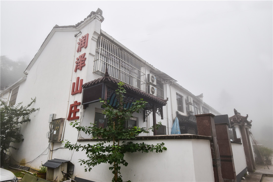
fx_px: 159
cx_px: 136
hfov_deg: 81.2
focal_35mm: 21
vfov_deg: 59.5
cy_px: 91
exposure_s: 1/250
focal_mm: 14
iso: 400
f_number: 10
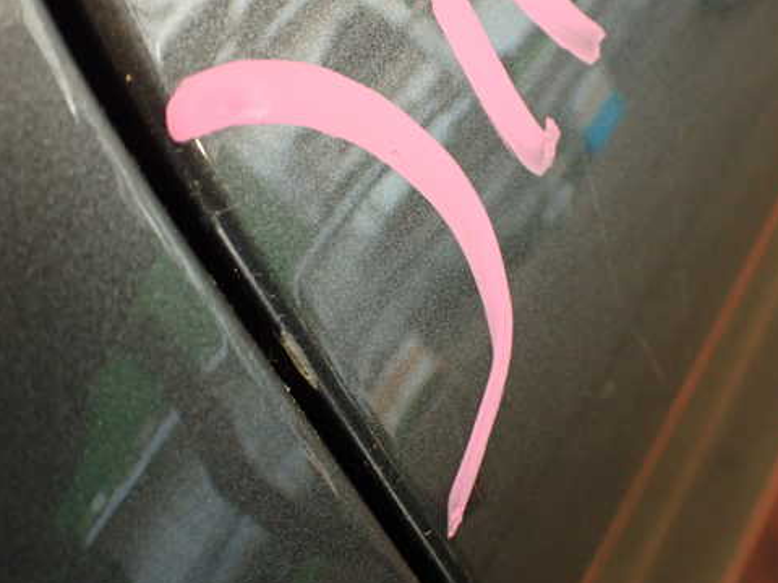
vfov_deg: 32.2
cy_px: 309
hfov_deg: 42.1
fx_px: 1011
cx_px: 378
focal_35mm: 45
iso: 400
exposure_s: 1/40
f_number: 2.5
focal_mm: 6.37
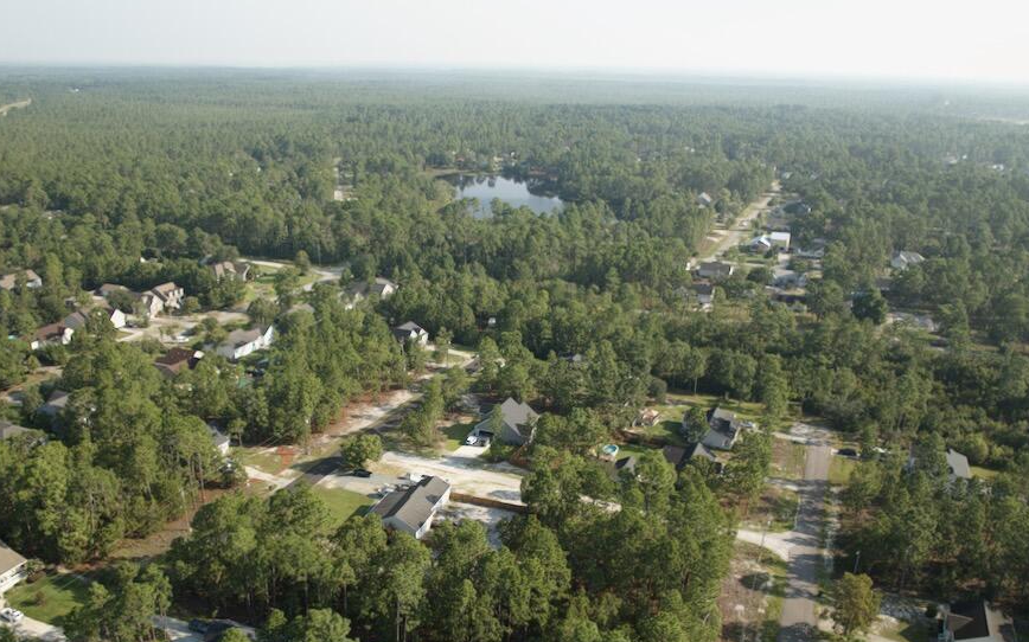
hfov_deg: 62.8
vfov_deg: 41.1
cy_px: 445
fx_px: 841
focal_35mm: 30
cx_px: 464
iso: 100
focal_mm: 12.29
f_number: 2.8
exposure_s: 1/25
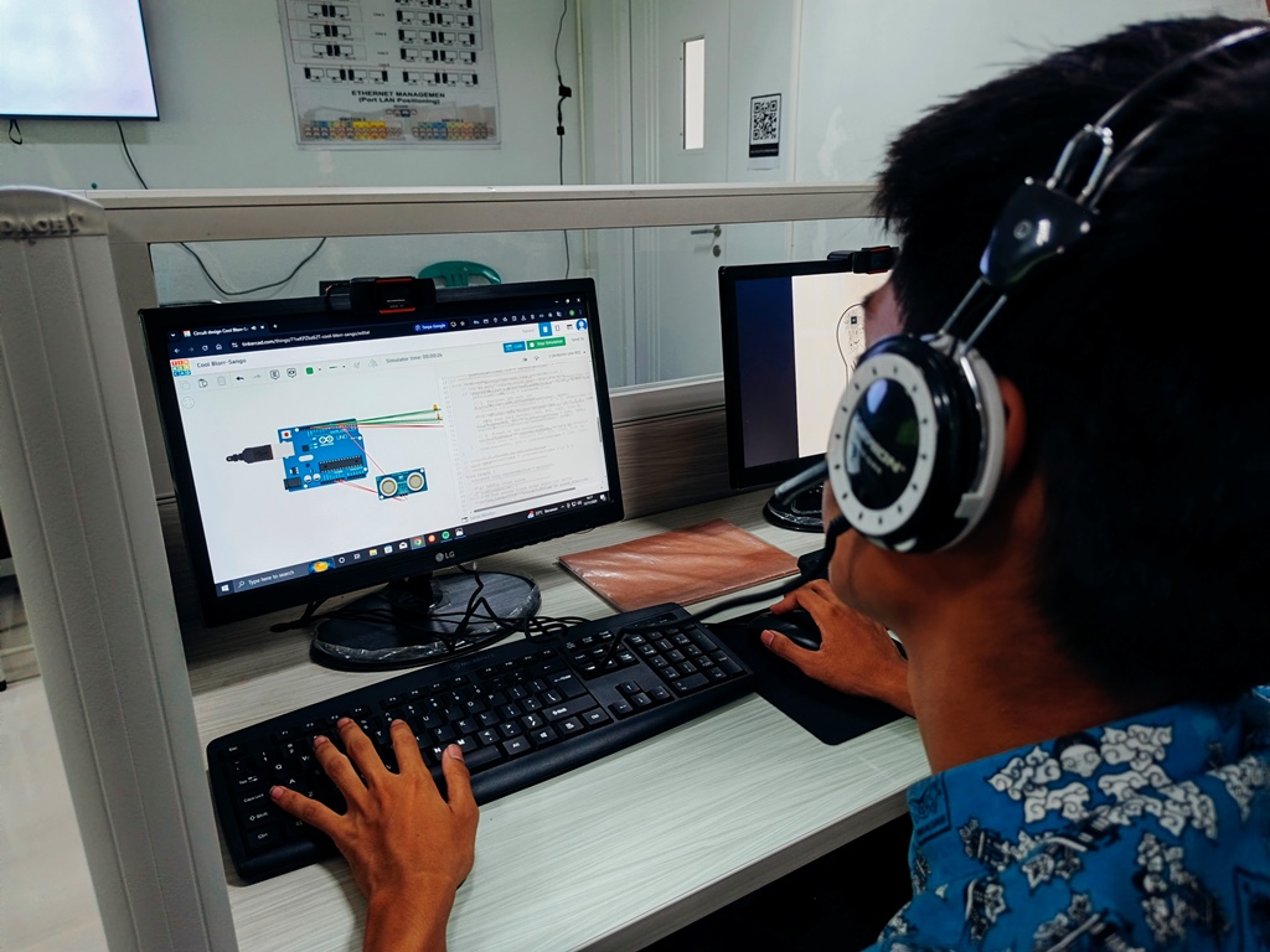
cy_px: 476
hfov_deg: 73.9
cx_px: 635
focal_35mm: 23
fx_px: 844
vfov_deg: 58.9
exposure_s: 1/50
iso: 350
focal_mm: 5.56
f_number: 1.8
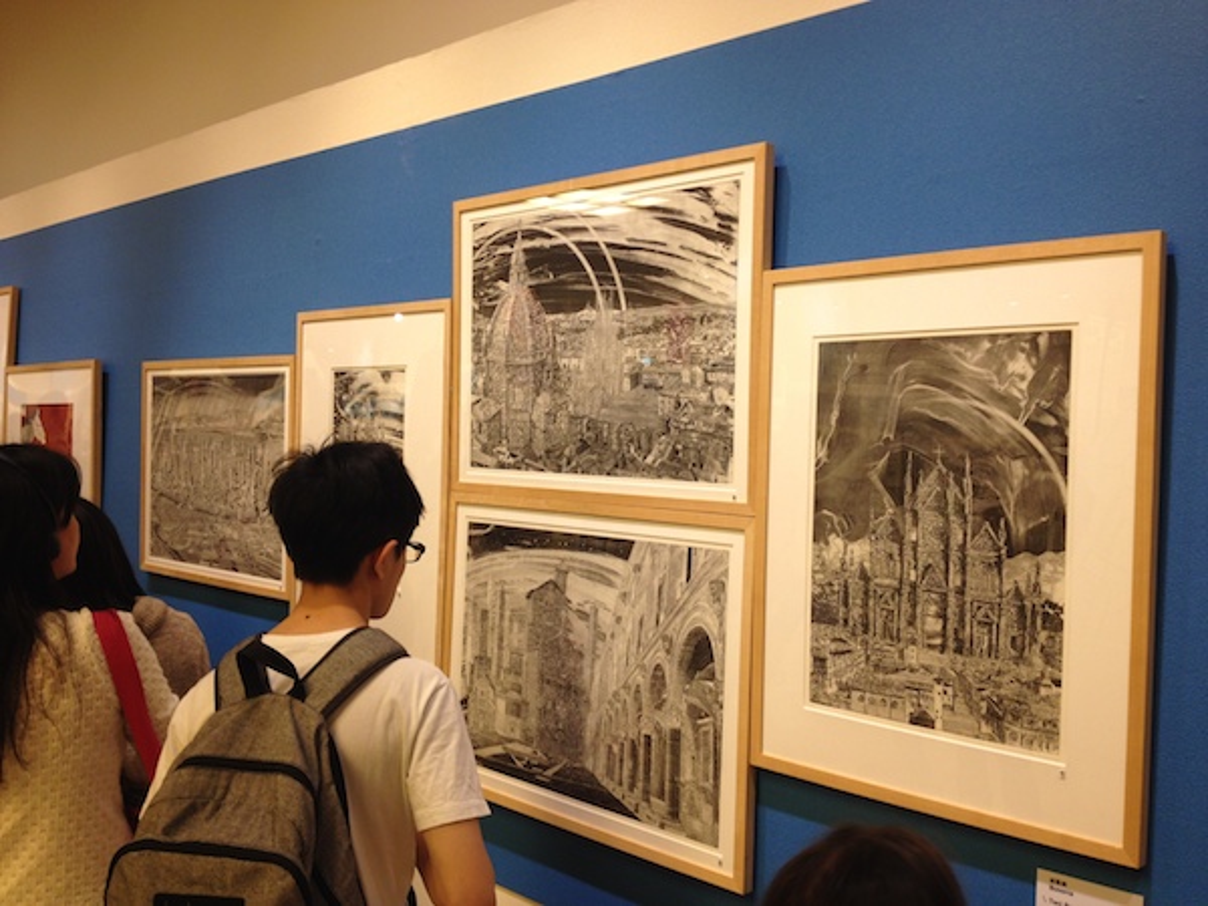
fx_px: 1221
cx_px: 604
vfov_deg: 40.7
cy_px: 453
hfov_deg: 52.6
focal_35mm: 35
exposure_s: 1/20
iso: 50
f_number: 2.4
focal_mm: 4.28
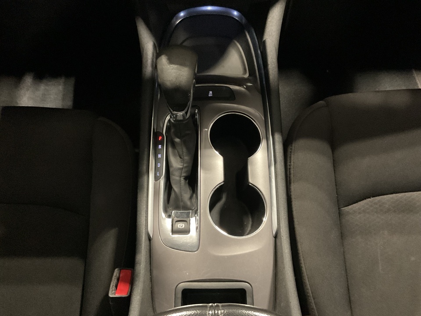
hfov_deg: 61.7
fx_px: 353
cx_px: 210
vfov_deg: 48.2
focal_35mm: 29
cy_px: 158
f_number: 1.8
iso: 500
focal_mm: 3
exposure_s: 1/30
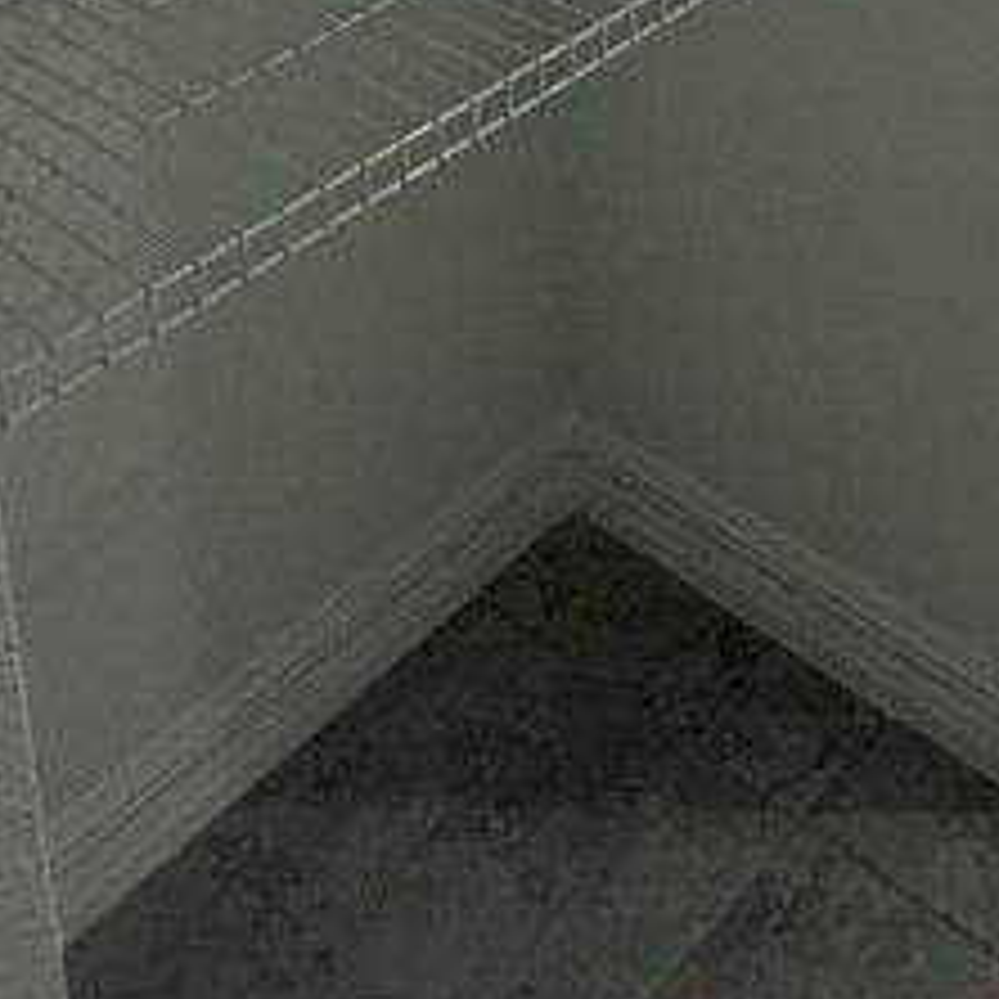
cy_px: -711
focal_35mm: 57
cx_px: 1148
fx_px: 1861
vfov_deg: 21.7
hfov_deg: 27.1
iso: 160
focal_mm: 2.22
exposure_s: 1/120
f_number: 2.2
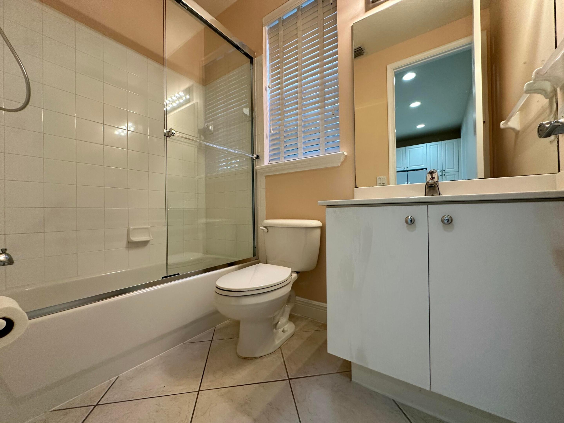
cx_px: 282
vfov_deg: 85.7
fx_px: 228
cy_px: 212
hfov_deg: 102.1
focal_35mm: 14
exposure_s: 1/120
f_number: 2.2
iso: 200
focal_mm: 2.22
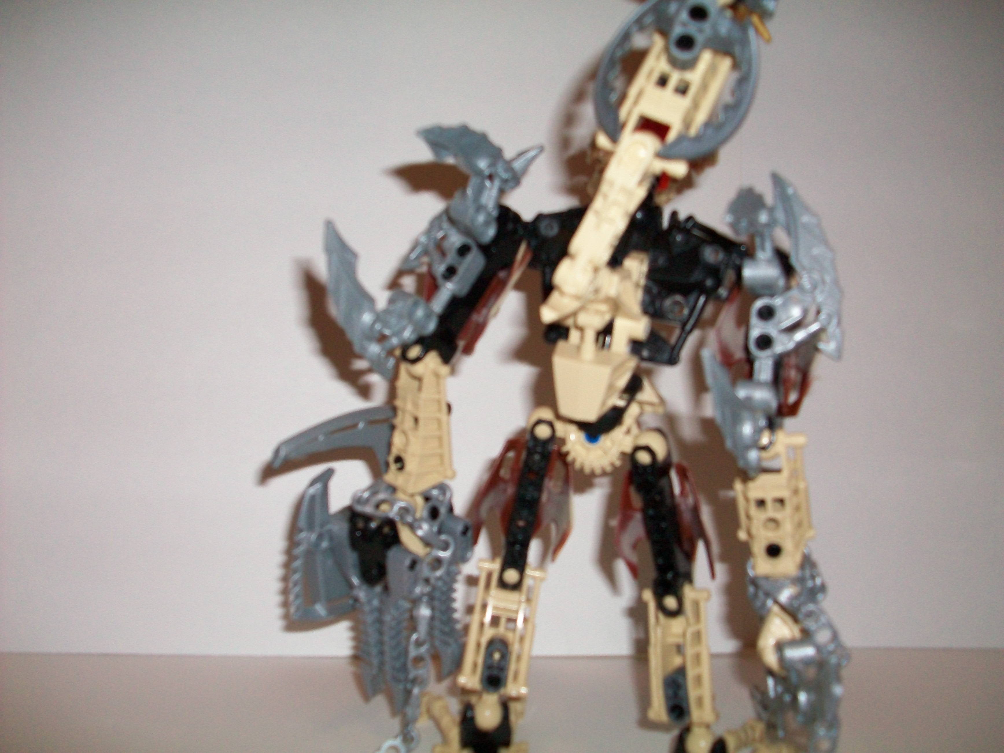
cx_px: 502
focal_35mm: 34
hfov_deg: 54.0
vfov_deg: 41.8
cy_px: 376
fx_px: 986
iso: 120
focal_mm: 5.7
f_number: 2.8
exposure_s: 1/60
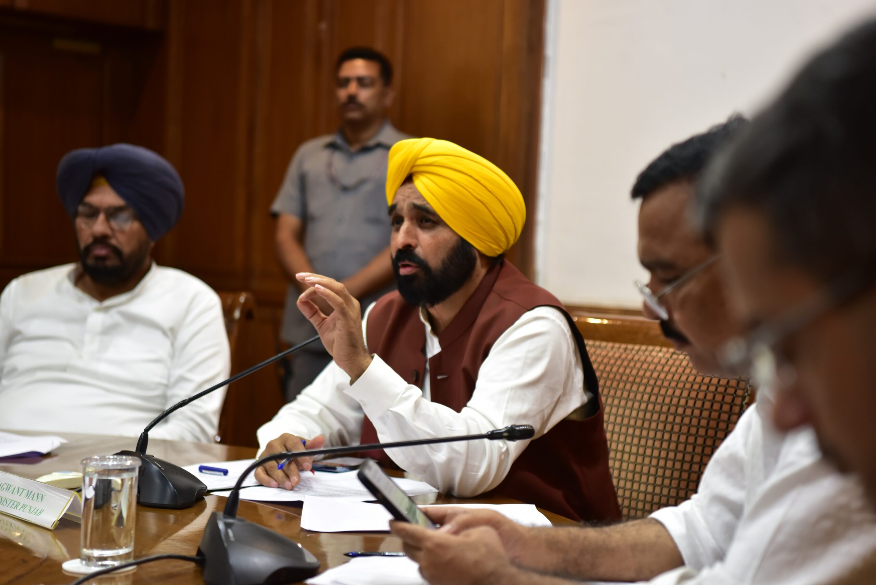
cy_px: 292
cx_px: 438
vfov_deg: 19.5
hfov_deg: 28.8
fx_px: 1704
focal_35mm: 70
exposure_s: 1/80
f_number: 2.8
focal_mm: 70
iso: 1600
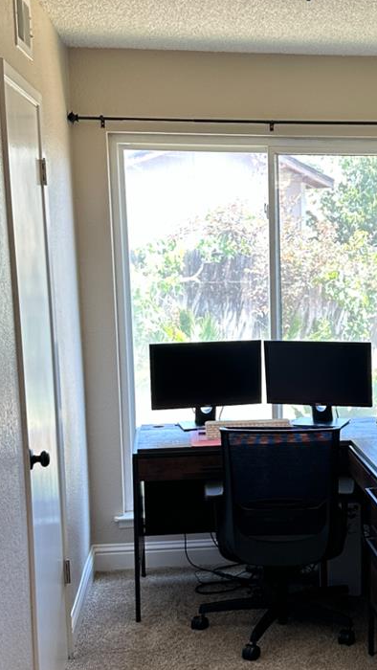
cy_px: 416
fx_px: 995
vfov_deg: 37.0
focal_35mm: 56
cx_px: 351
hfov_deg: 20.9
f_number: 1.78
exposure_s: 1/120
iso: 160
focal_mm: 6.86
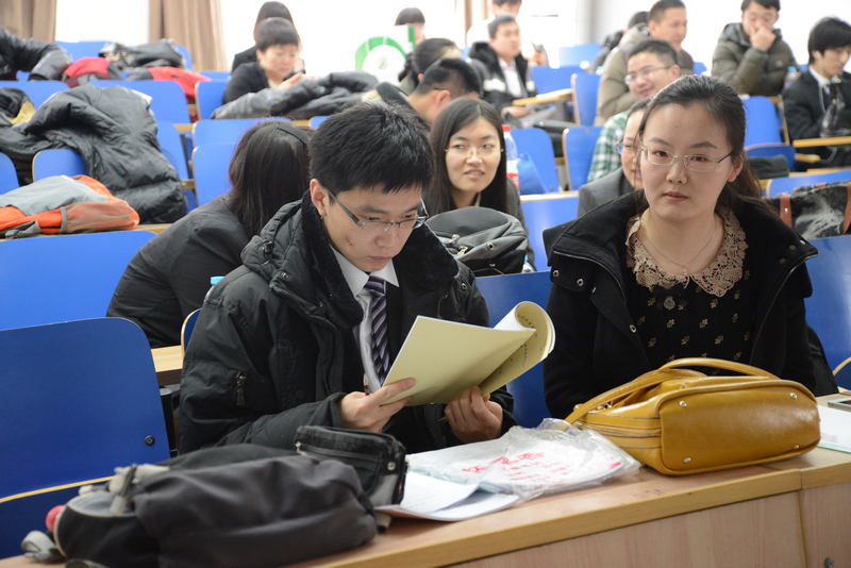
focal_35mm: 66
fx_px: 1561
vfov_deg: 20.6
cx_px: 426
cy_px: 284
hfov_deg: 30.5
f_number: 4.5
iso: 3200
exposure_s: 1/60
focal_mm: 66
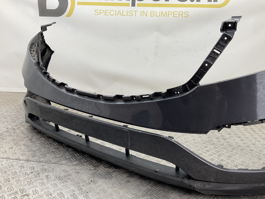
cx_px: 132
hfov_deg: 61.7
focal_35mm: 29
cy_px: 100
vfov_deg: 48.2
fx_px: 222
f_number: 1.8
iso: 25
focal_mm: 3
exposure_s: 1/100
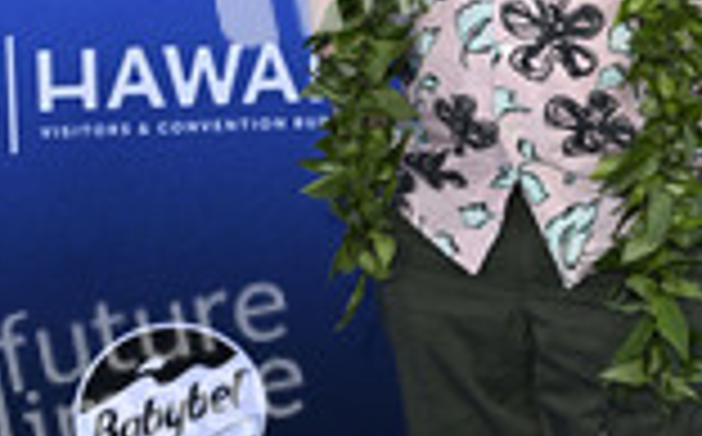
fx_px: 2197
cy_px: 166
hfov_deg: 18.0
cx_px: 562
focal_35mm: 115
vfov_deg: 11.3
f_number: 6.3
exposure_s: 1/200
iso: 1600
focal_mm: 44
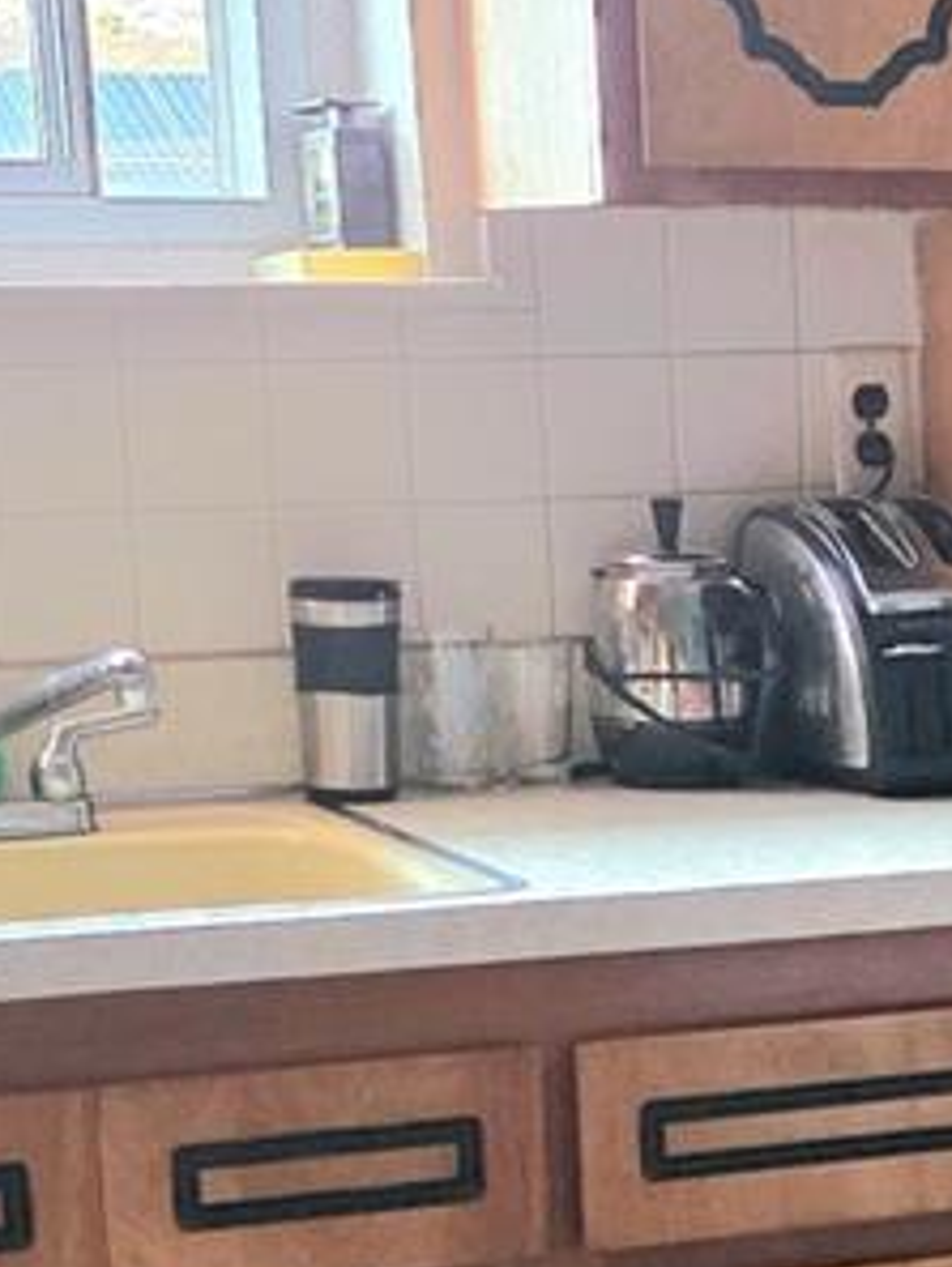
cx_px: 1272
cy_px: 1348
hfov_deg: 12.1
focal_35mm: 119
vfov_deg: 16.1
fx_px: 4360
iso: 1600
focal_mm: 6.3
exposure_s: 1/60.2
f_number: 1.7
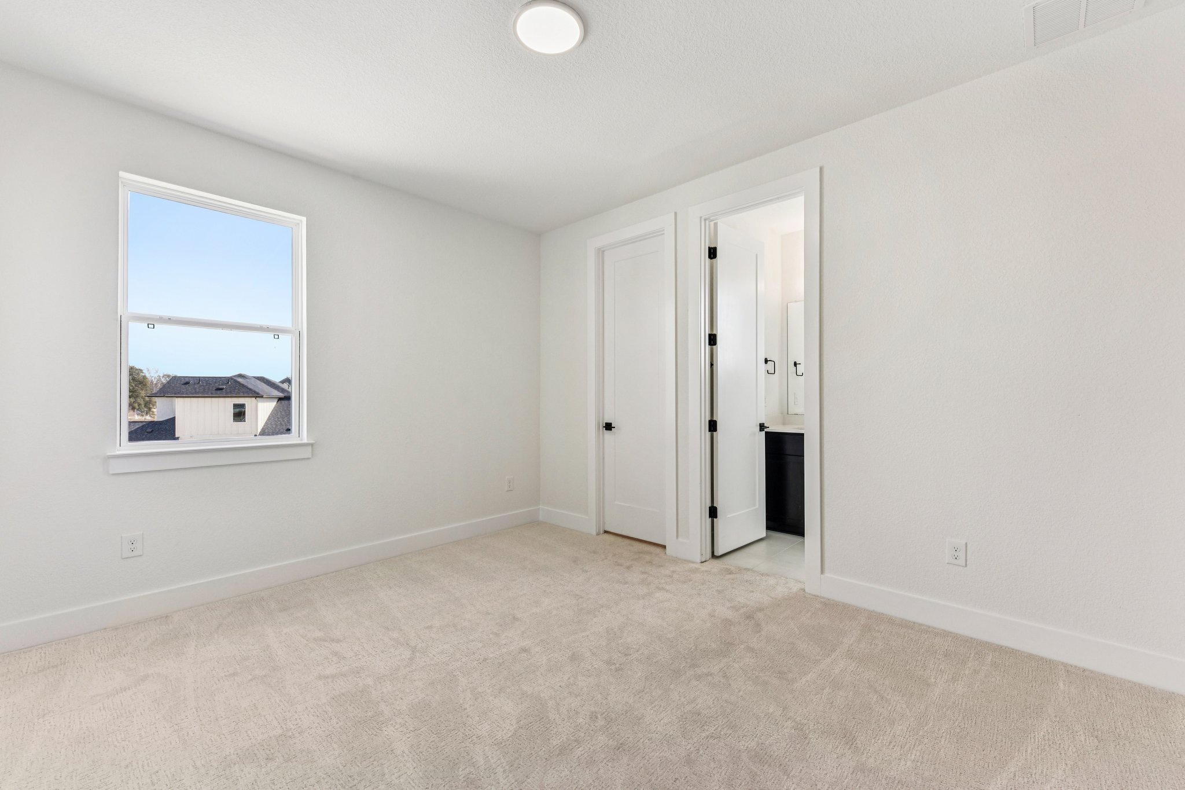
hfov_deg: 104.3
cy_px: 395
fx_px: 461
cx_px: 592
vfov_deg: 81.2
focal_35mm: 14
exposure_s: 1/100
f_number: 8
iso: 400
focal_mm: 14
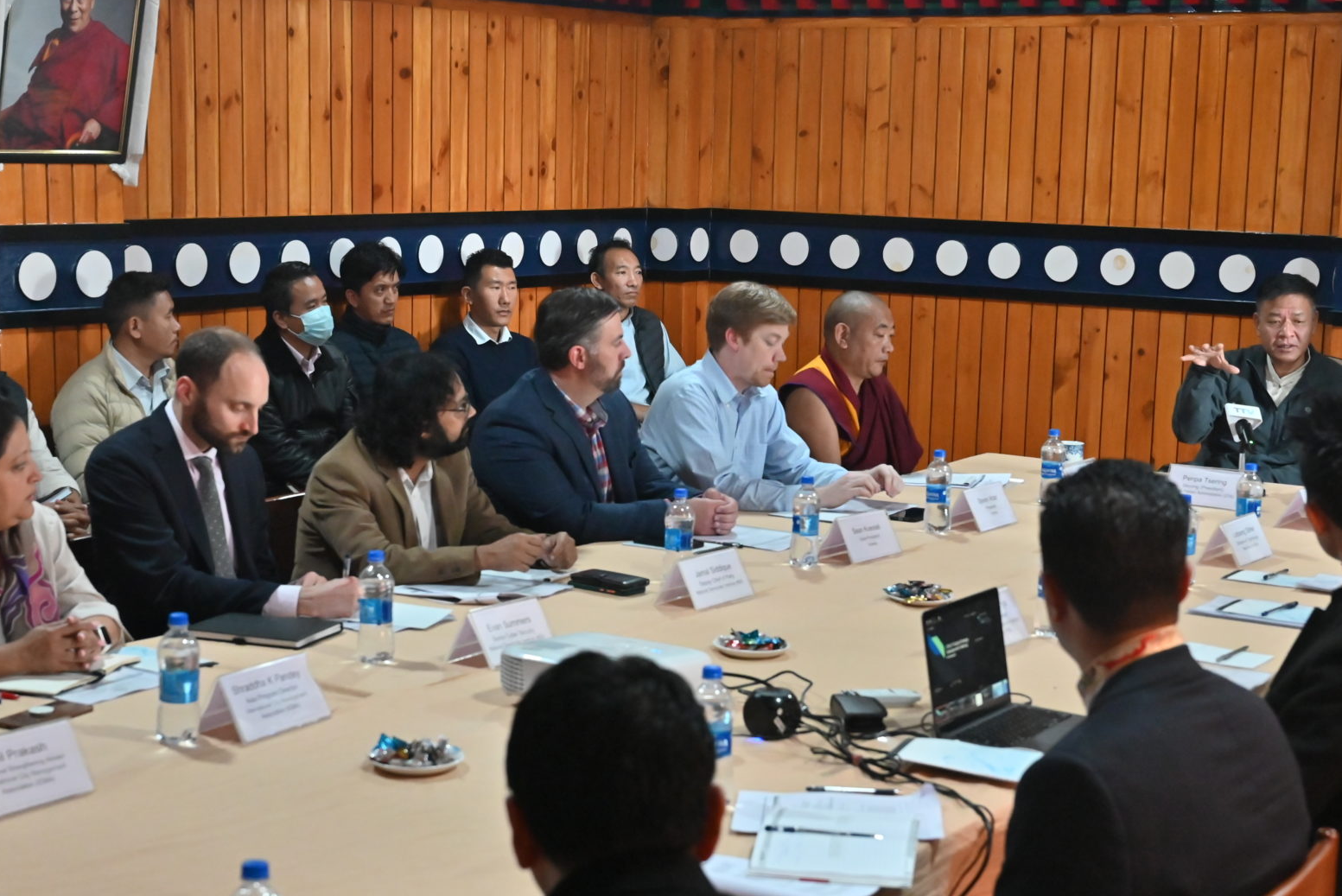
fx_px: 2275
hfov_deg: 32.9
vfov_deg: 22.2
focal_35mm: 61
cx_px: 699
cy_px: 604
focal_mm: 37
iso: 2500
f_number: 4.5
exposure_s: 1/160
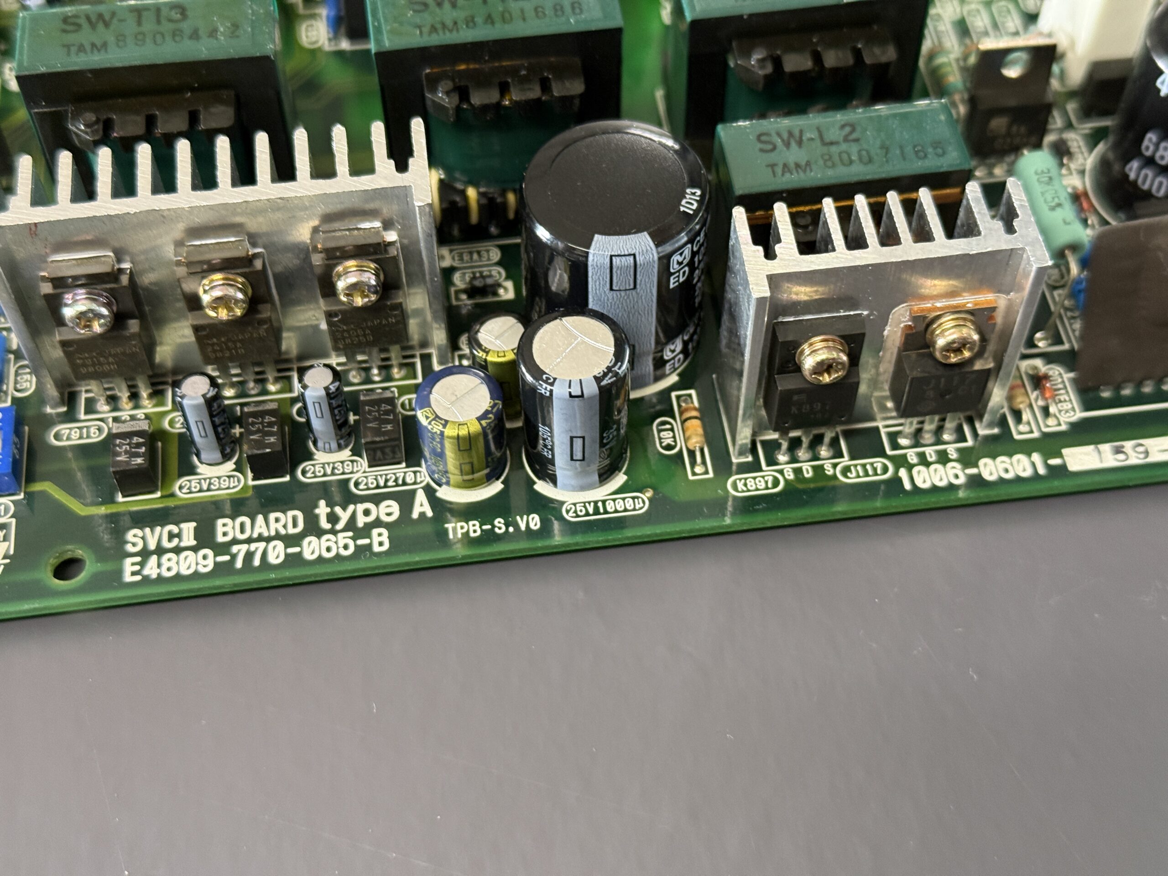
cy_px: 438
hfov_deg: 39.7
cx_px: 584
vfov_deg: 30.3
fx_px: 1620
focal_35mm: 48
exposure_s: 1/33
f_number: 1.78
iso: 250
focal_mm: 6.76
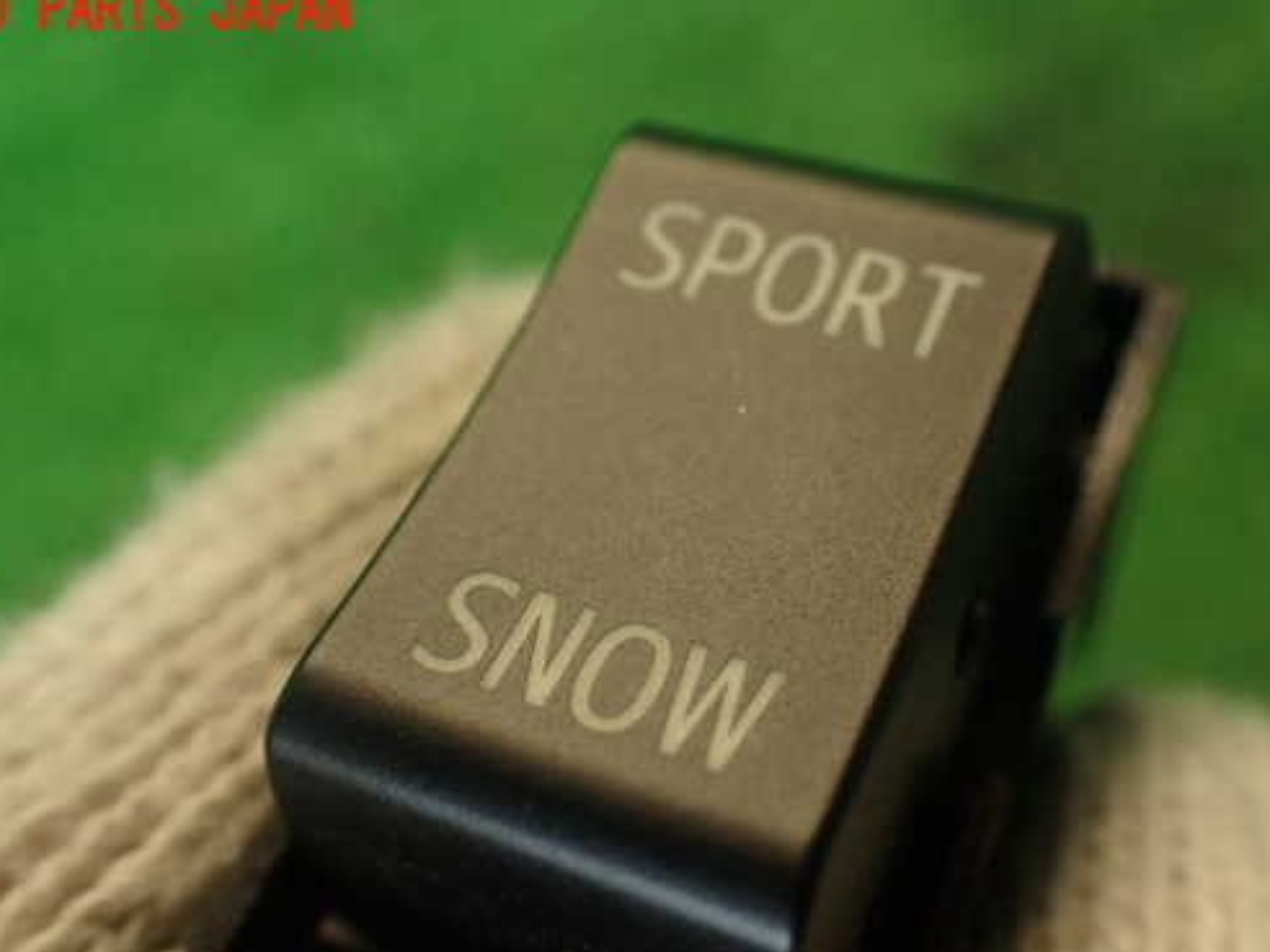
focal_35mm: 39
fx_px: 1431
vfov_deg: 36.7
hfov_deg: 47.9
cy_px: 560
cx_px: 656
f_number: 2.4
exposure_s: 1/40
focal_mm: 5.79
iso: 200
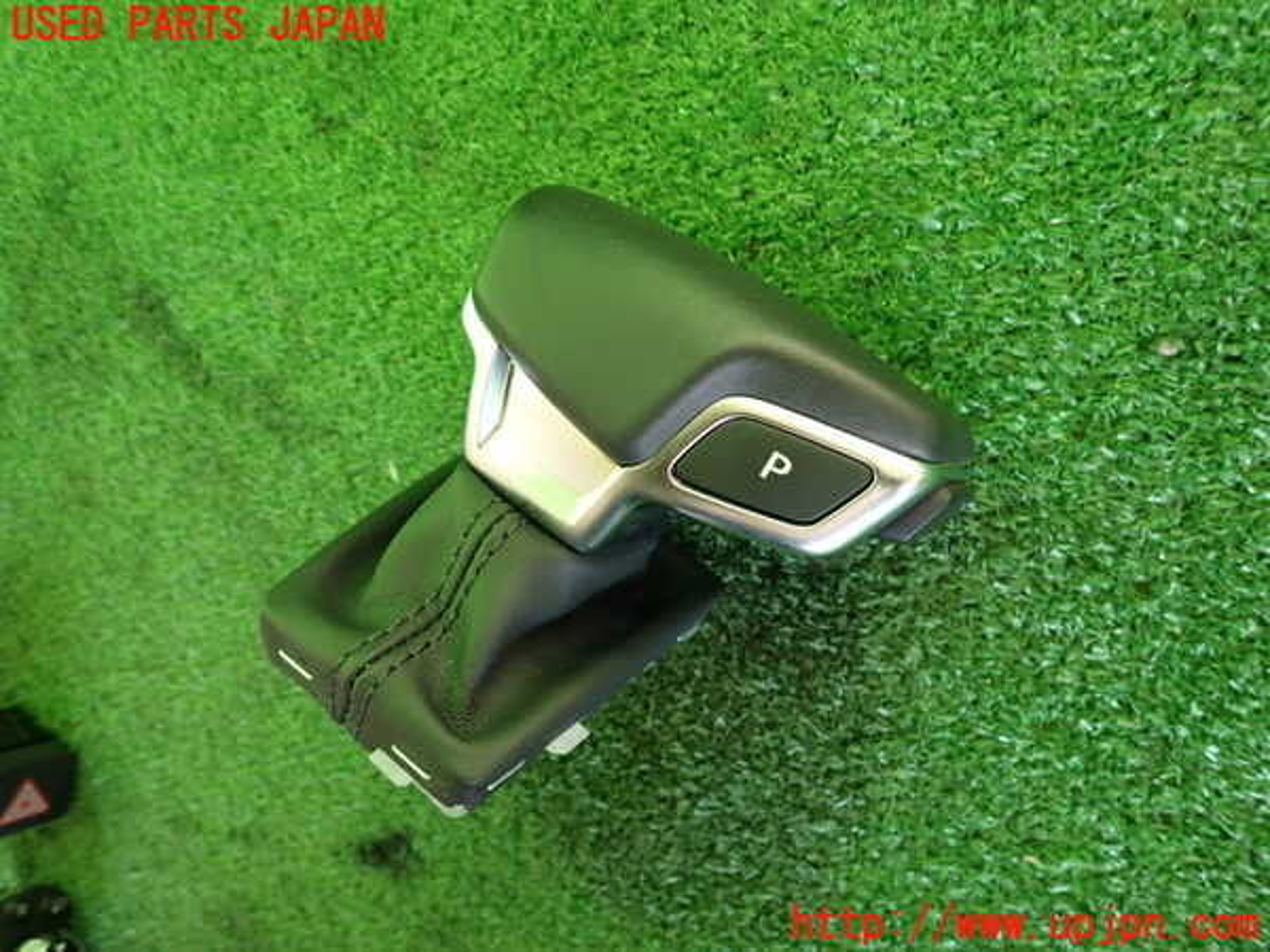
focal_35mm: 25
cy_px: 476
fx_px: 917
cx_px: 635
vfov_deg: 54.9
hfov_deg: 69.4
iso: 125
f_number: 2
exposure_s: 1/60
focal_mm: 4.5
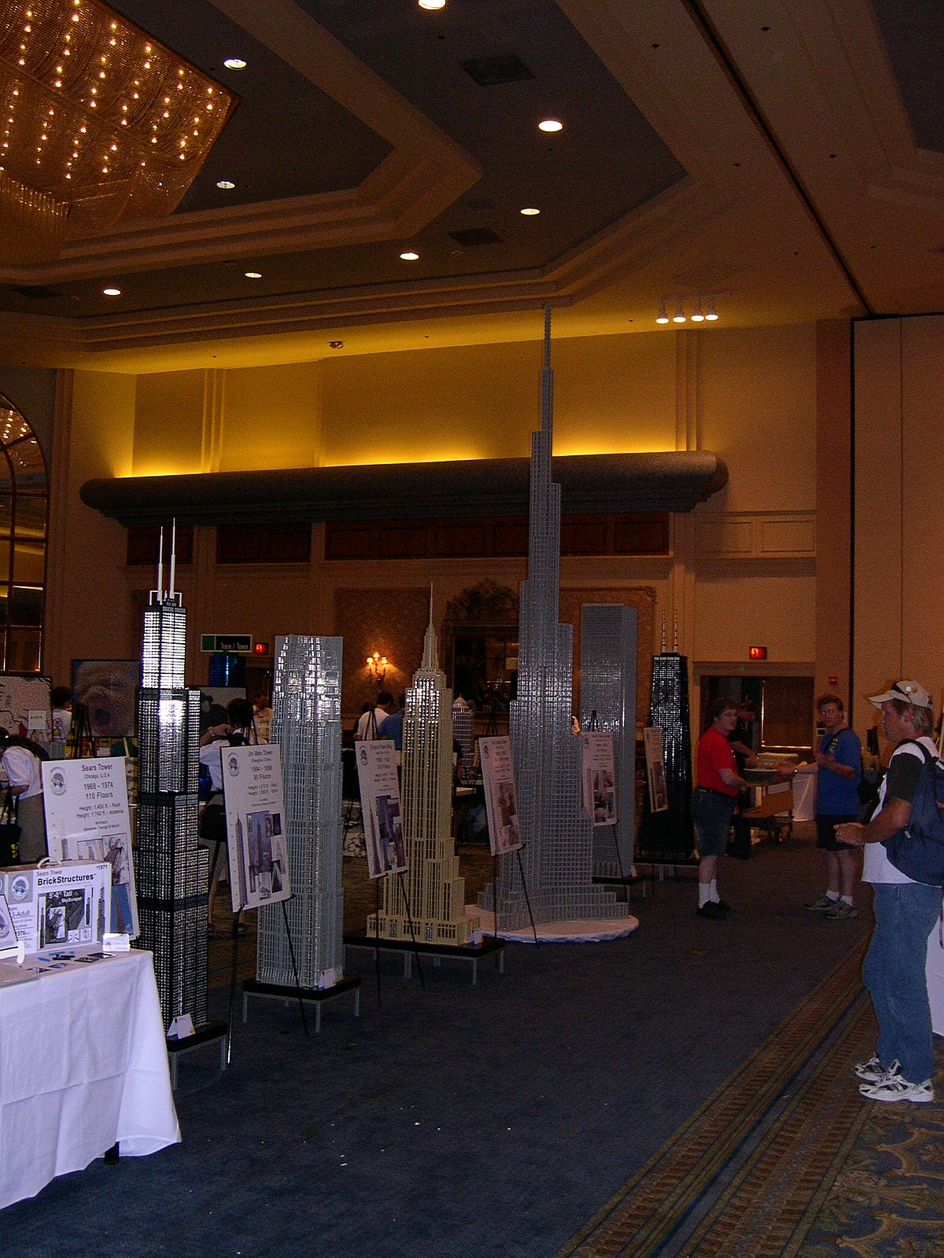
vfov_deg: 49.0
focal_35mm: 38
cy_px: 629
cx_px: 472
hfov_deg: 37.7
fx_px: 1382
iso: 400
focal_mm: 8
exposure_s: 1/60
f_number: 2.8
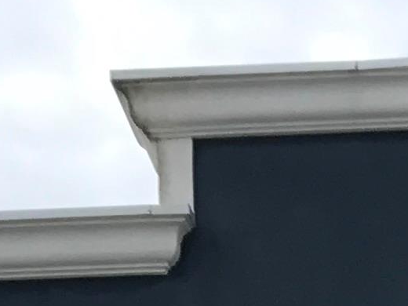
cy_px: 1138
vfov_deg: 6.0
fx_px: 2558
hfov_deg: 9.0
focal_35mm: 217
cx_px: 519
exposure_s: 1/760
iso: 20
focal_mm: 3.99
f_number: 1.8
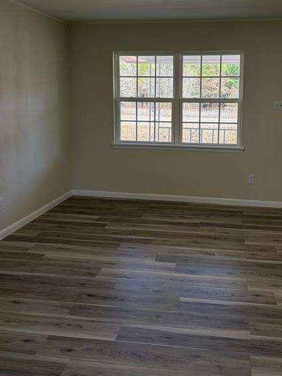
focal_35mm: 34
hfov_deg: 41.6
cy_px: 138
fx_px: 369
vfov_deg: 53.3
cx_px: 171
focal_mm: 5.96
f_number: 1.6
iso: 32
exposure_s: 1/128
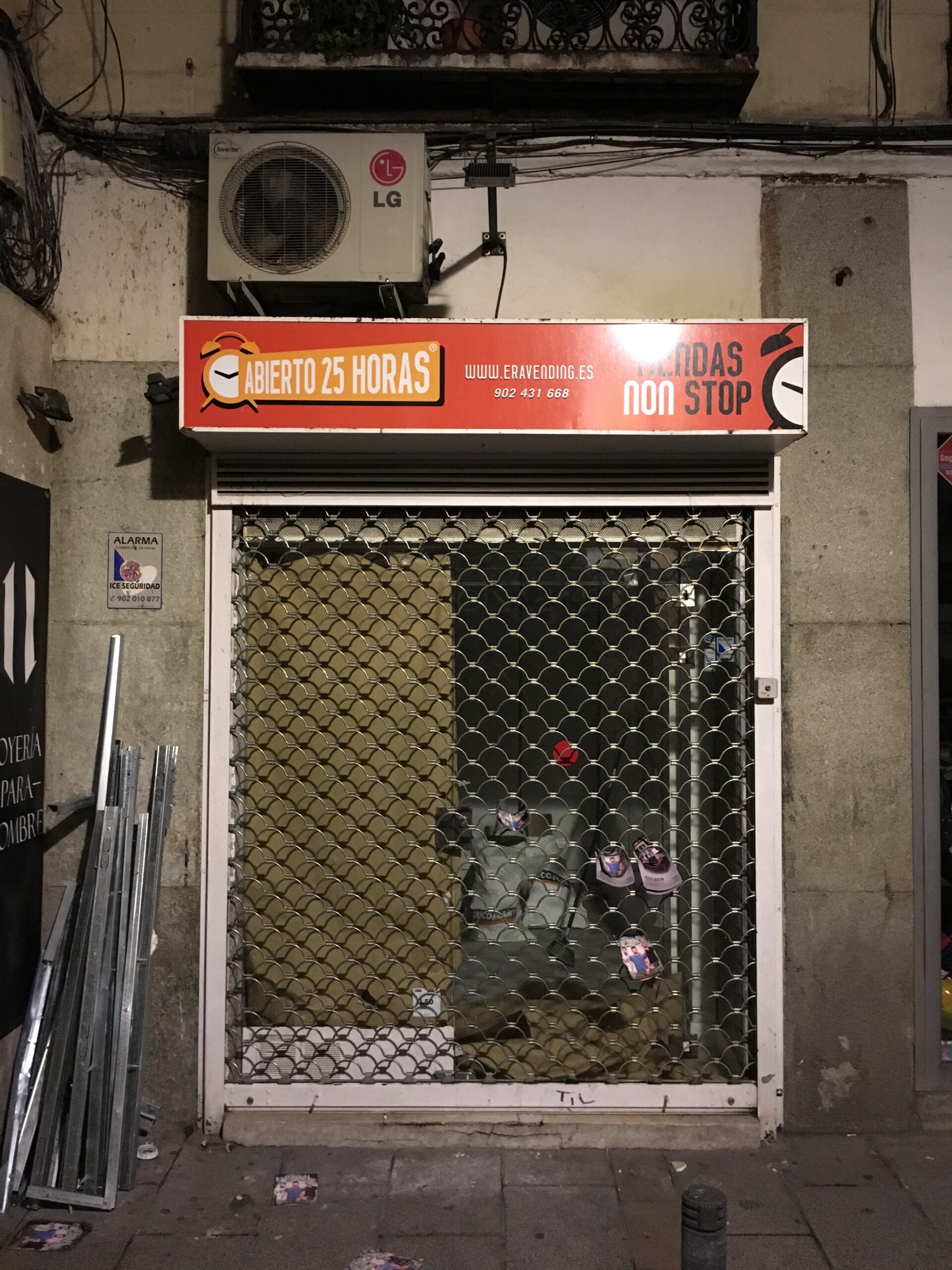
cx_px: 476
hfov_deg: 48.2
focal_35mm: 29
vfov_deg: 61.7
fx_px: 1063
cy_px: 635
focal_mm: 4.15
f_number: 2.2
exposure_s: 1/17
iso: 400
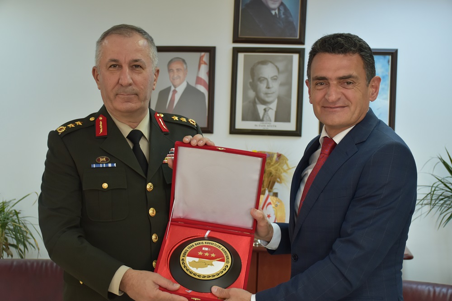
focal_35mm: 51
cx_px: 226
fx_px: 640
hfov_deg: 38.9
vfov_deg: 26.5
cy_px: 150
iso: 560
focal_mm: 34
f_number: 4.2
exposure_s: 1/60
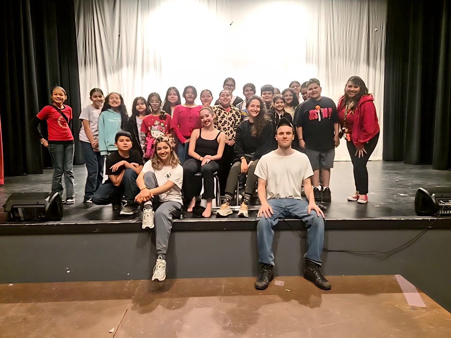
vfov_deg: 58.9
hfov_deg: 73.9
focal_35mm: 23
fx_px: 300
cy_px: 169
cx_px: 226
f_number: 1.8
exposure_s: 1/120
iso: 800
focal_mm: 5.4
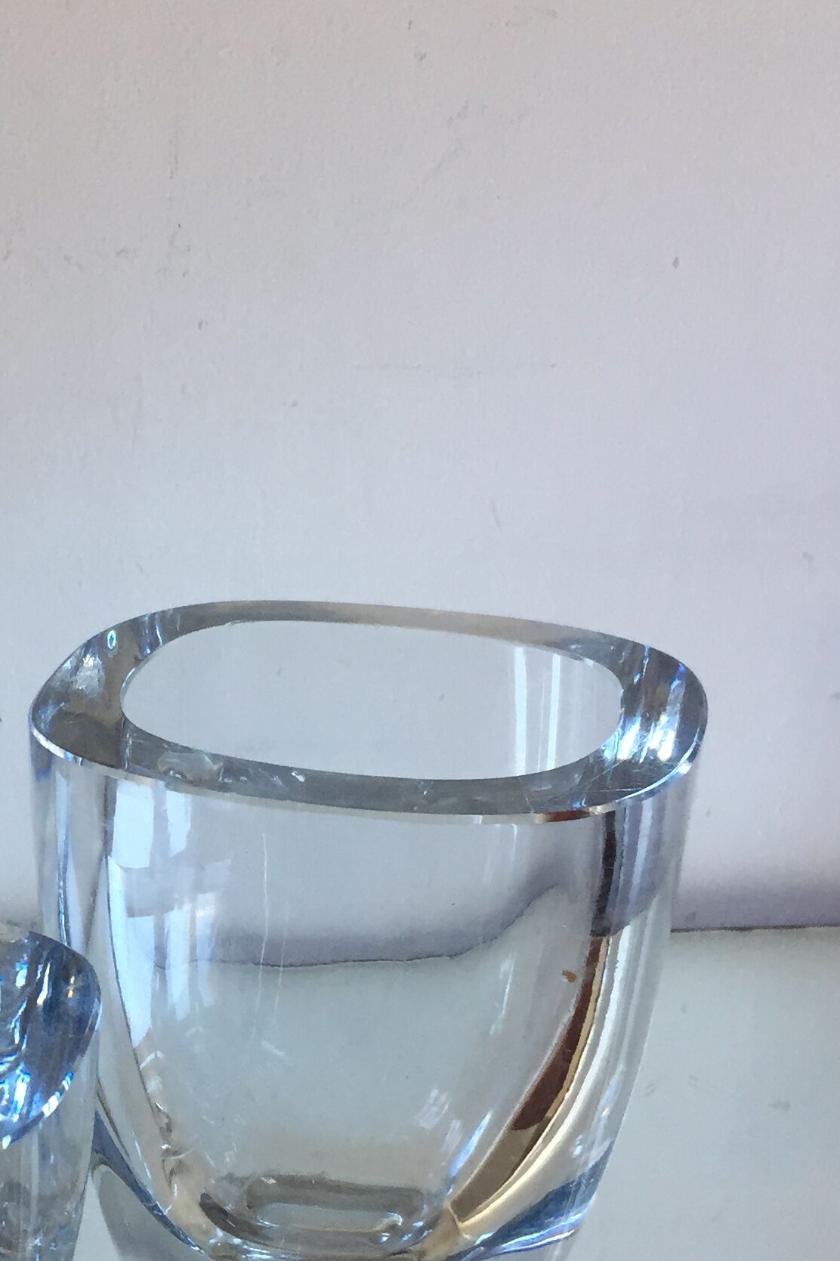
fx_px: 2066
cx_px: 126
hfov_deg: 22.6
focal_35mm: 59
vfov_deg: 33.4
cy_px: 907
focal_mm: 4.15
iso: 40
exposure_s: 1/33
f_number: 2.2
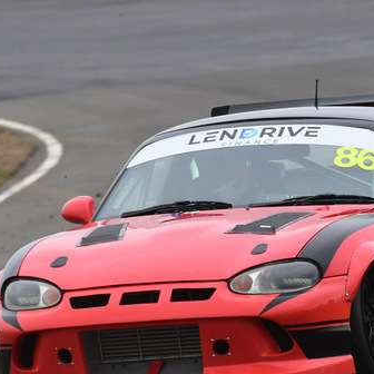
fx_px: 18580
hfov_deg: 1.2
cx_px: 235
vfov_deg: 1.2
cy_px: 208
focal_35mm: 1520
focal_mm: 500
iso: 640
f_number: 10
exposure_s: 1/640
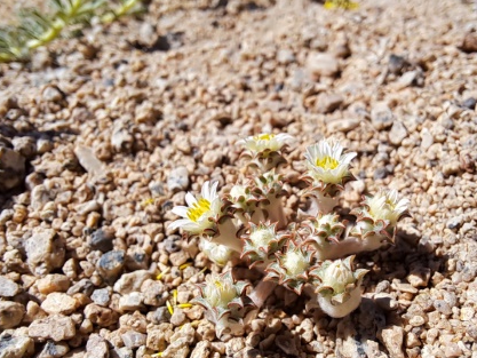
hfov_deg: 59.6
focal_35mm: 30
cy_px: 194
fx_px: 414
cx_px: 278
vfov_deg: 46.8
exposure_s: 1/1808
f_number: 2.4
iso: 50
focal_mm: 2.13
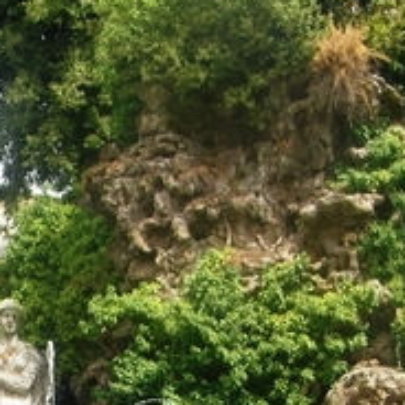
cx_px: -20
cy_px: 467
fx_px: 1522
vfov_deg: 14.7
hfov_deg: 14.8
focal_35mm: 115
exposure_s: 1/160
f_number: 7.6
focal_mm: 7.1
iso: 100
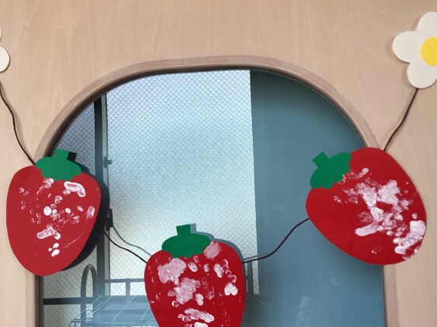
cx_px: 212
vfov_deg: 34.3
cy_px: 170
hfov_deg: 44.8
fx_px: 530
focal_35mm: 42
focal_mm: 3.3
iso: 50
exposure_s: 1/120
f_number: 2.4
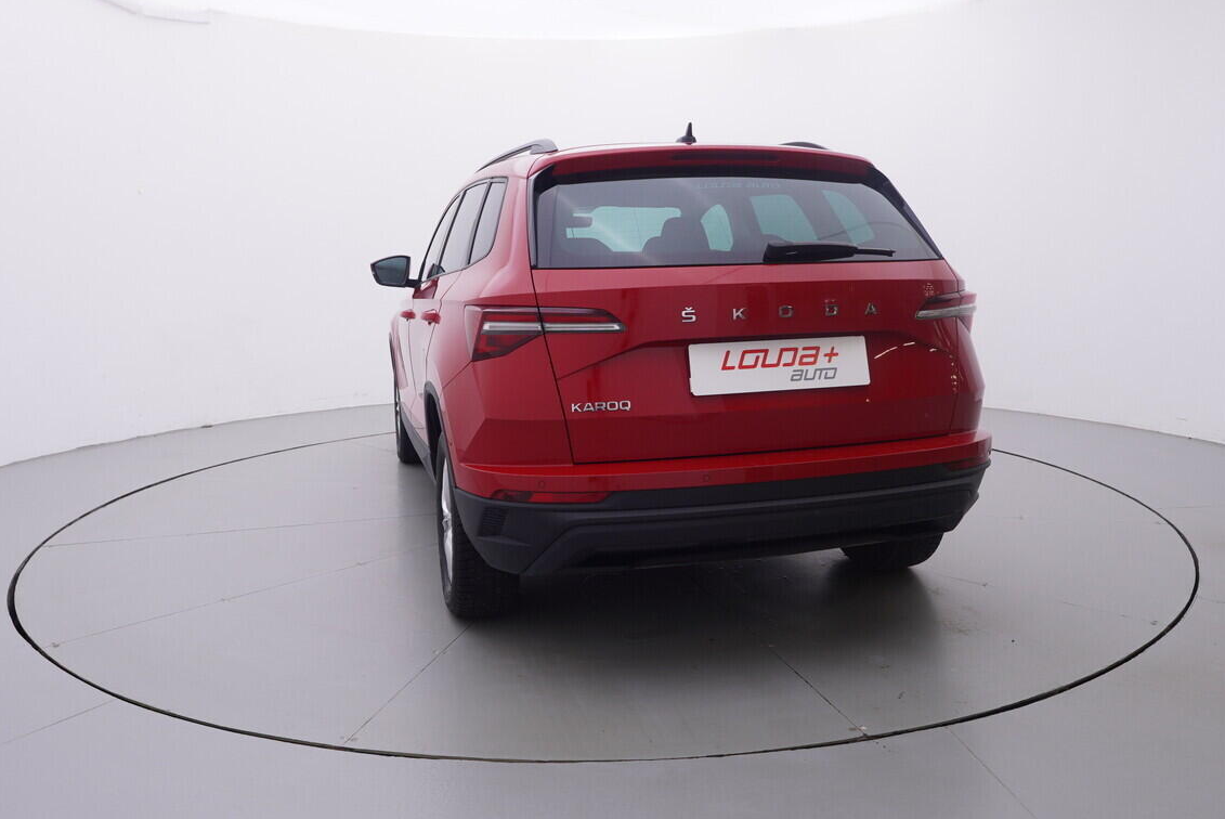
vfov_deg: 45.5
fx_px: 975
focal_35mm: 29
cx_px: 604
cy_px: 370
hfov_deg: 64.3
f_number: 5
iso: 200
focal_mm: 15
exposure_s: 1/80
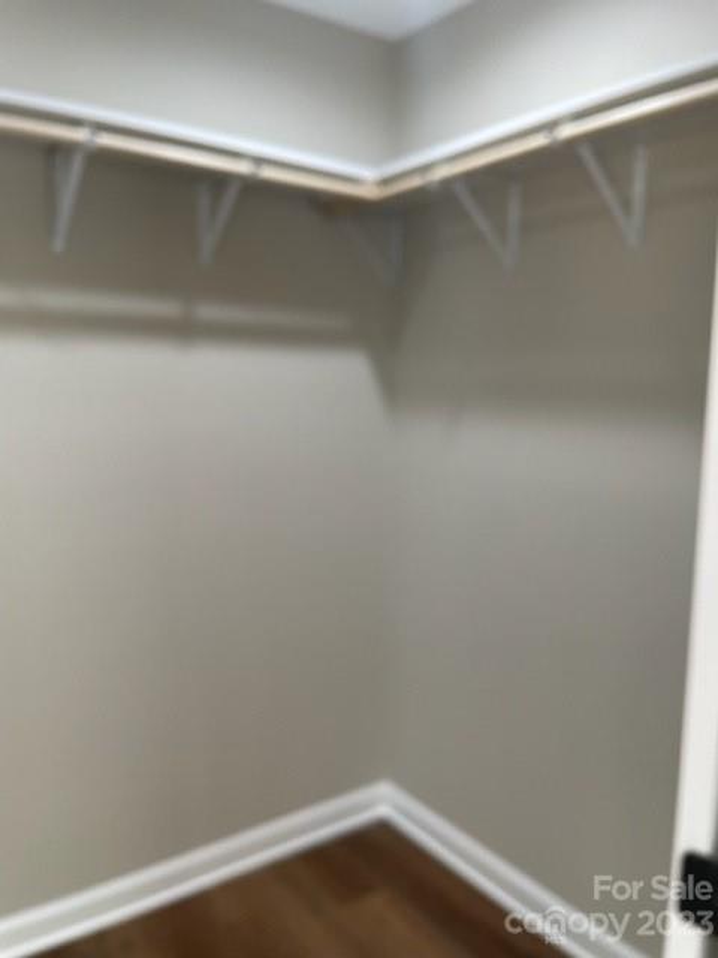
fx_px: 719
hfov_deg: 53.1
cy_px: 479
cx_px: 359
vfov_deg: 67.3
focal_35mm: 26
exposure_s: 1/60
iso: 80
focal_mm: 4.2
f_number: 1.6
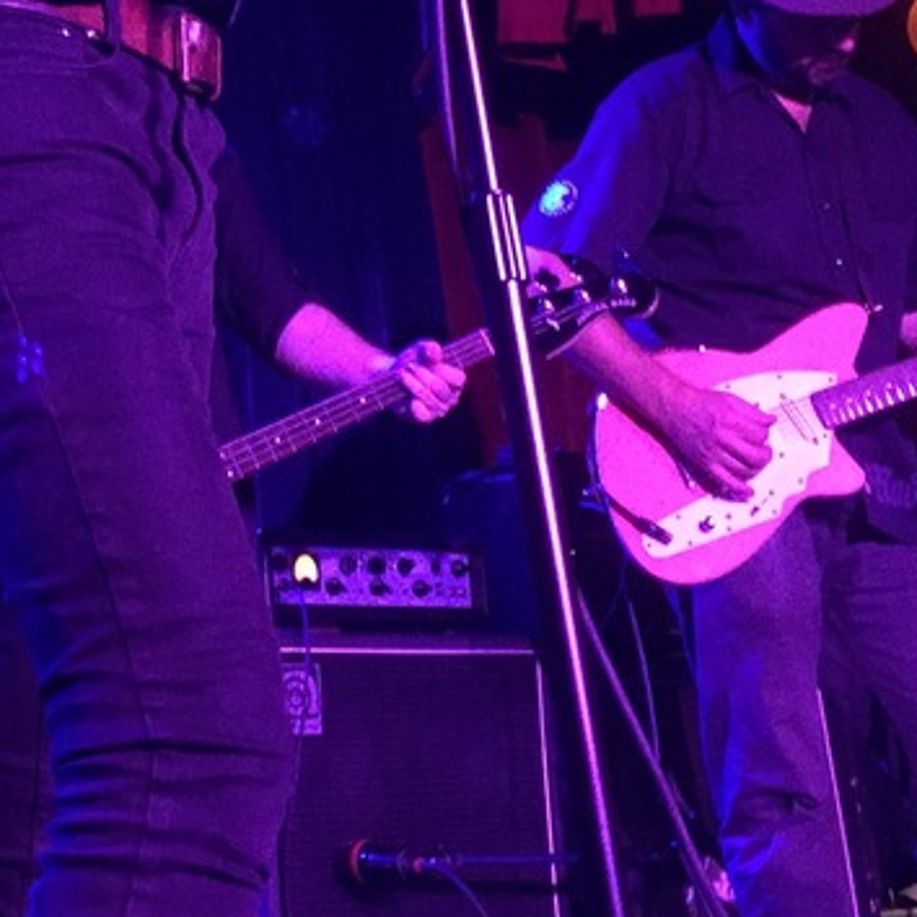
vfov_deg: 19.3
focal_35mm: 87
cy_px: -47
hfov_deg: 19.2
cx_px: -85
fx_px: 2607
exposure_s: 1/15
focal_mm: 4.15
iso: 250
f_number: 2.2
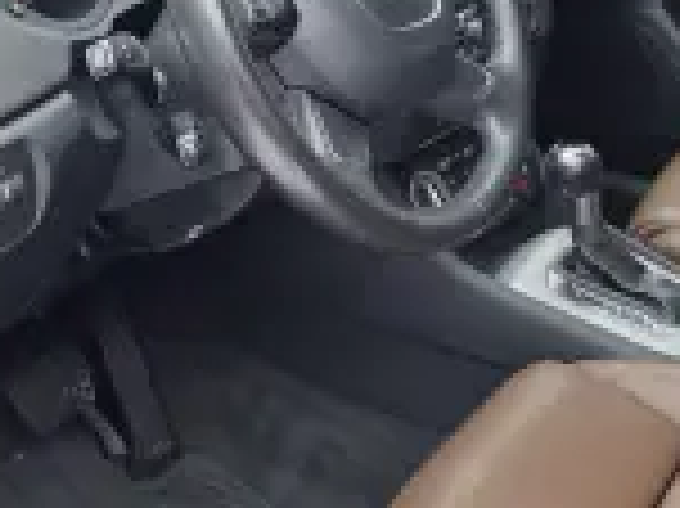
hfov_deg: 34.9
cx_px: 293
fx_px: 1080
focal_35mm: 55
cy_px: 112
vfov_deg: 26.1
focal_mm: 6.25
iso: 100
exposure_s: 1/100
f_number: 1.7
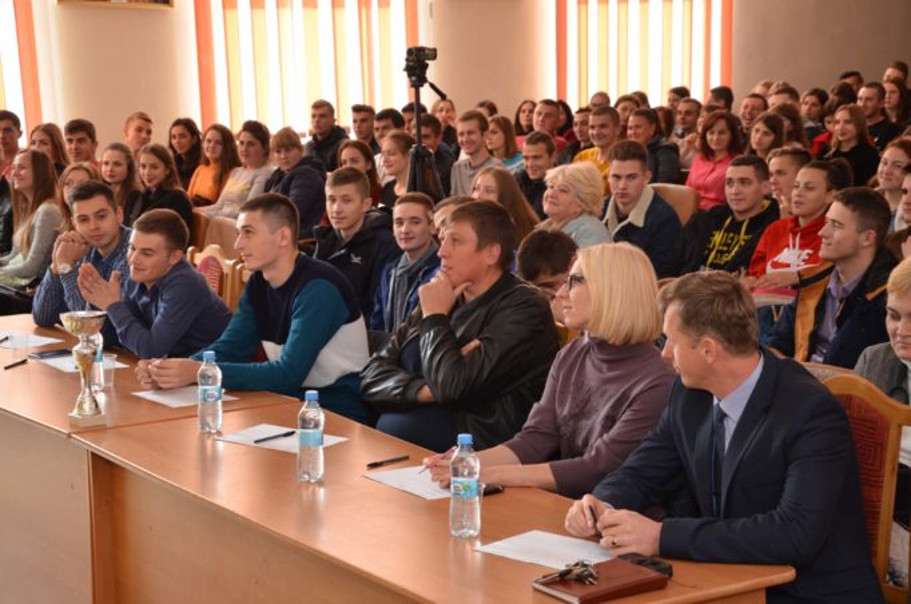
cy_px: 302
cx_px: 456
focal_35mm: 72
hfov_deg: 28.1
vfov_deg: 18.9
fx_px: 1819
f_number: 6.3
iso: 640
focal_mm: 48
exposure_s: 1/60
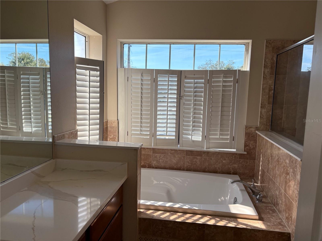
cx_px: 161
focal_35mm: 26
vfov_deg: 53.1
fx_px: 242
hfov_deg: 67.3
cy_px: 120
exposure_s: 1/1155
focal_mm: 5.96
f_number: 1.6
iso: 64
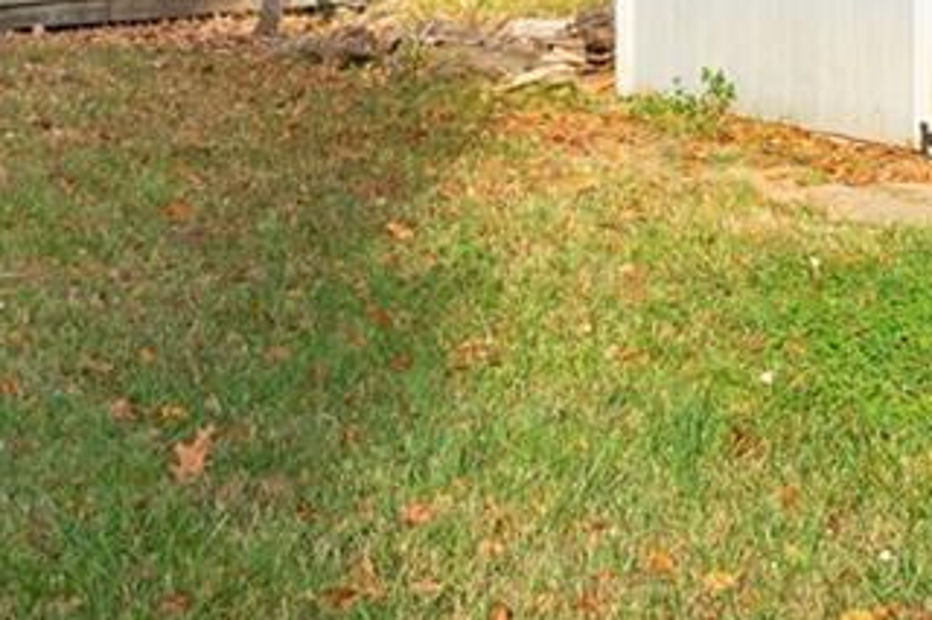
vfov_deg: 11.7
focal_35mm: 112
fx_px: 2898
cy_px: -293
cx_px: 810
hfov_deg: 18.0
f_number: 7.1
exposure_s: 1/320
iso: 200
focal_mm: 35
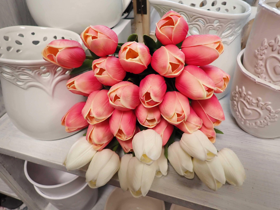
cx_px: 140
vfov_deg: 54.9
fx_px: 202
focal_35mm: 25
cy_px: 105
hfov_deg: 69.4
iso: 125
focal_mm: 4.5
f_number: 2
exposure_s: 1/60
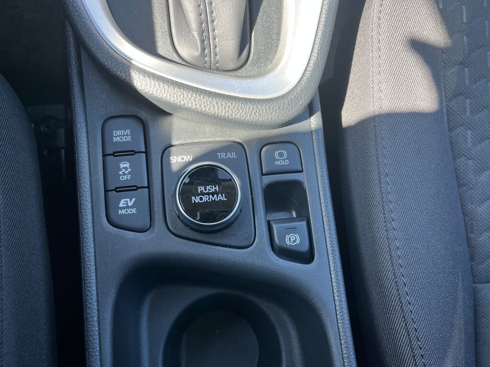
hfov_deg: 67.3
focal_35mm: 26
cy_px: 184
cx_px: 245
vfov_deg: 53.1
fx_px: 368
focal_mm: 5.1
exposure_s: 1/121
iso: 40
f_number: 1.6
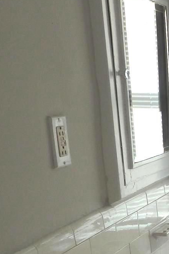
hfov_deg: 15.0
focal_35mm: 80
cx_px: 297
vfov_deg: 24.1
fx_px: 563
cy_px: 263
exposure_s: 1/640
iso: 125
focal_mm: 4.5
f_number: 3
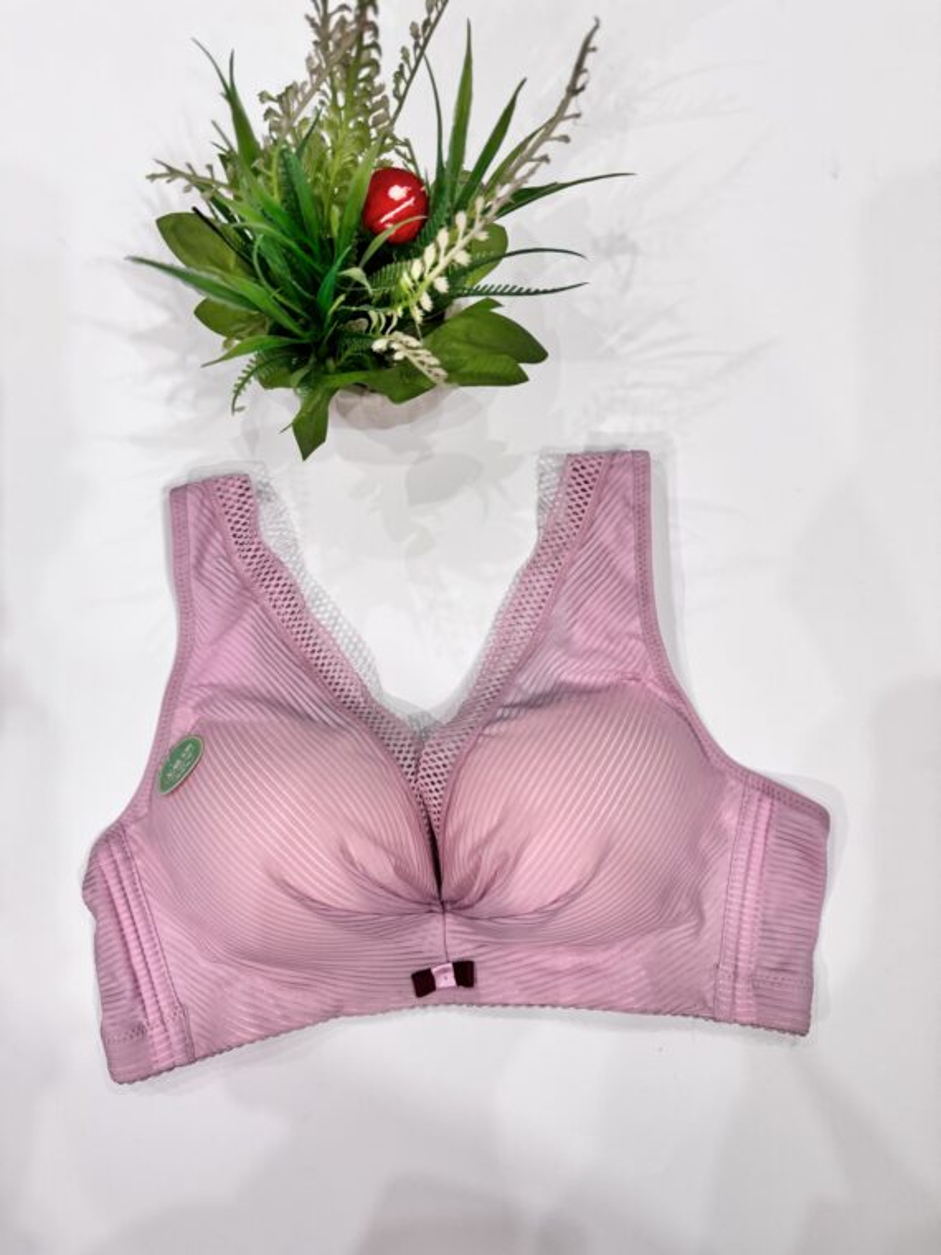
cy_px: 628
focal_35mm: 24
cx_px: 470
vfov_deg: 71.6
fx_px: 870
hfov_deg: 56.8
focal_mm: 6.76
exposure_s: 1/100
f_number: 1.78
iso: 200
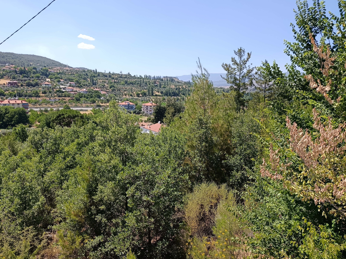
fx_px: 240
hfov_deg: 71.6
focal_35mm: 24
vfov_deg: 56.8
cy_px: 127
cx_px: 168
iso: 50
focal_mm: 6.11
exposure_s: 1/546
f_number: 1.65
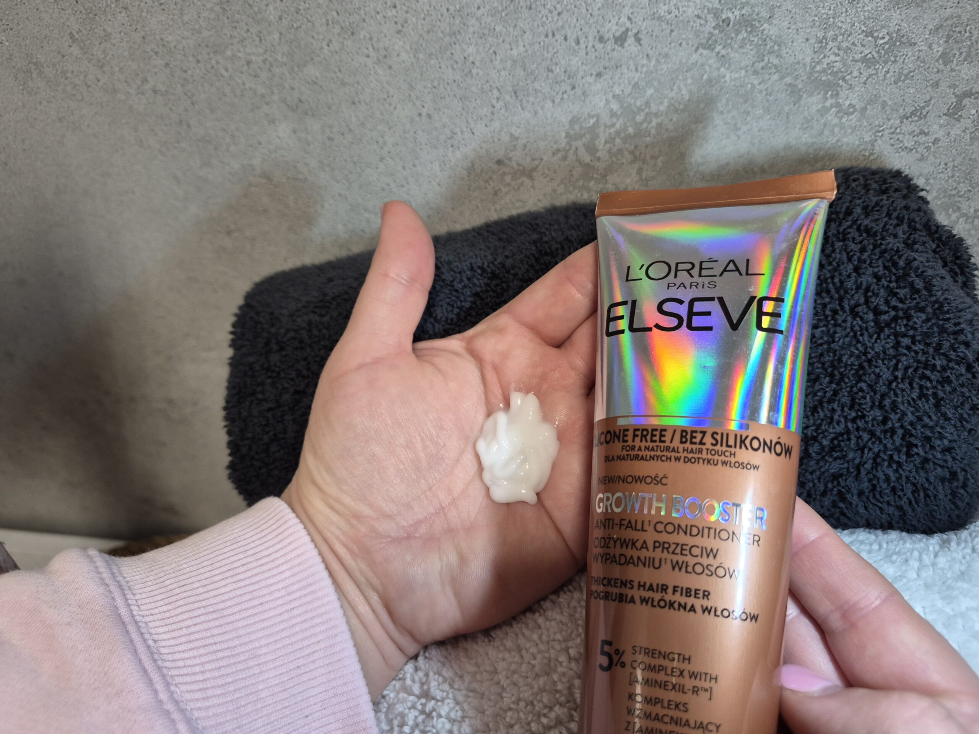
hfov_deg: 73.9
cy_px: 367
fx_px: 650
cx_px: 490
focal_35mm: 23
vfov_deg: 58.9
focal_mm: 5.4
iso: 320
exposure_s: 1/100
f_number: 1.8
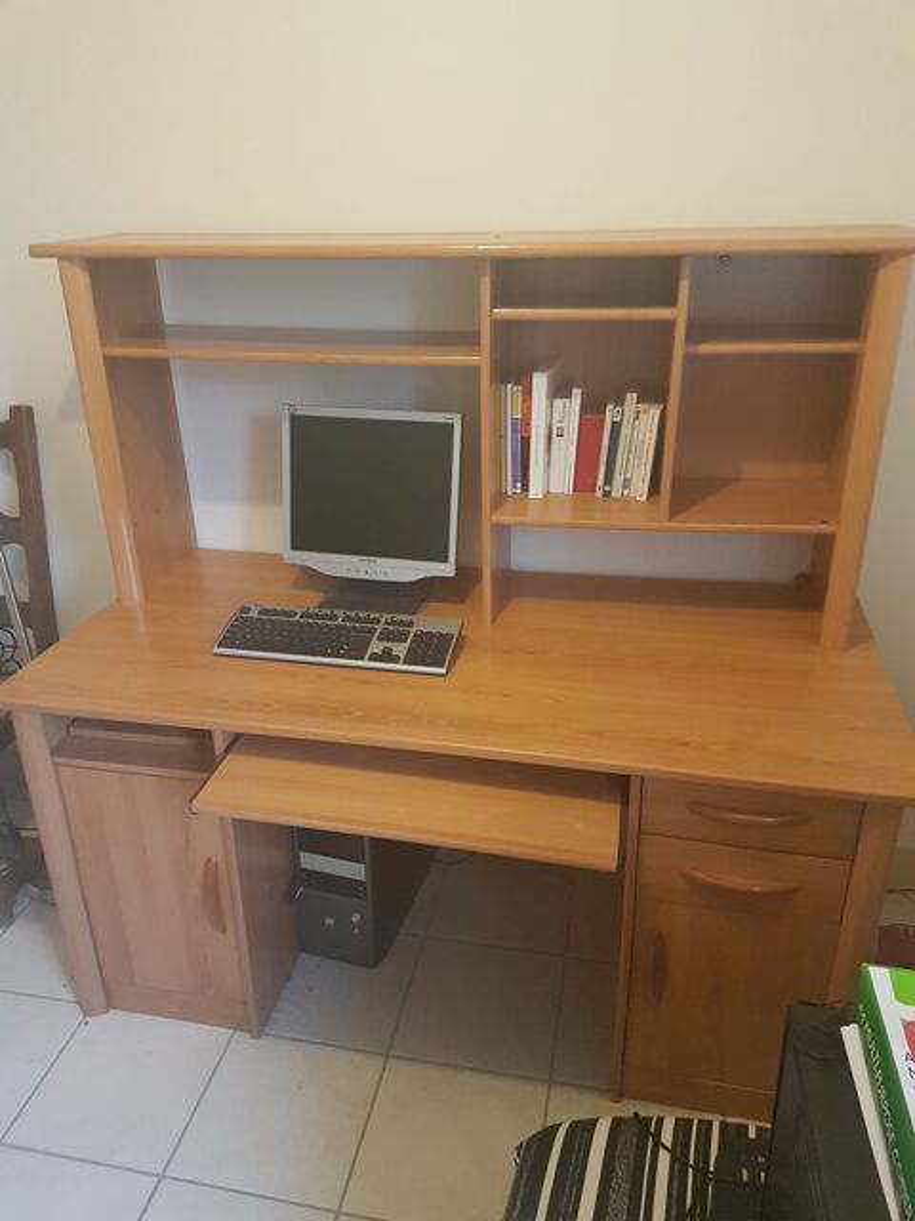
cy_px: 610
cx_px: 458
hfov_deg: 53.1
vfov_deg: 67.3
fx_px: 916
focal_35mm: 26
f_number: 1.7
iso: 250
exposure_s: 1/25
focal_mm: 4.2
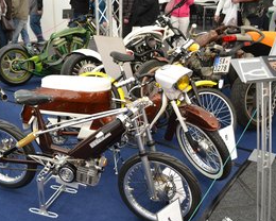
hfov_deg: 46.2
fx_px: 319
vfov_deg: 38.0
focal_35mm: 39
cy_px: 138
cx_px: 94
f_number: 3.5
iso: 400
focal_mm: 18
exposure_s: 1/50
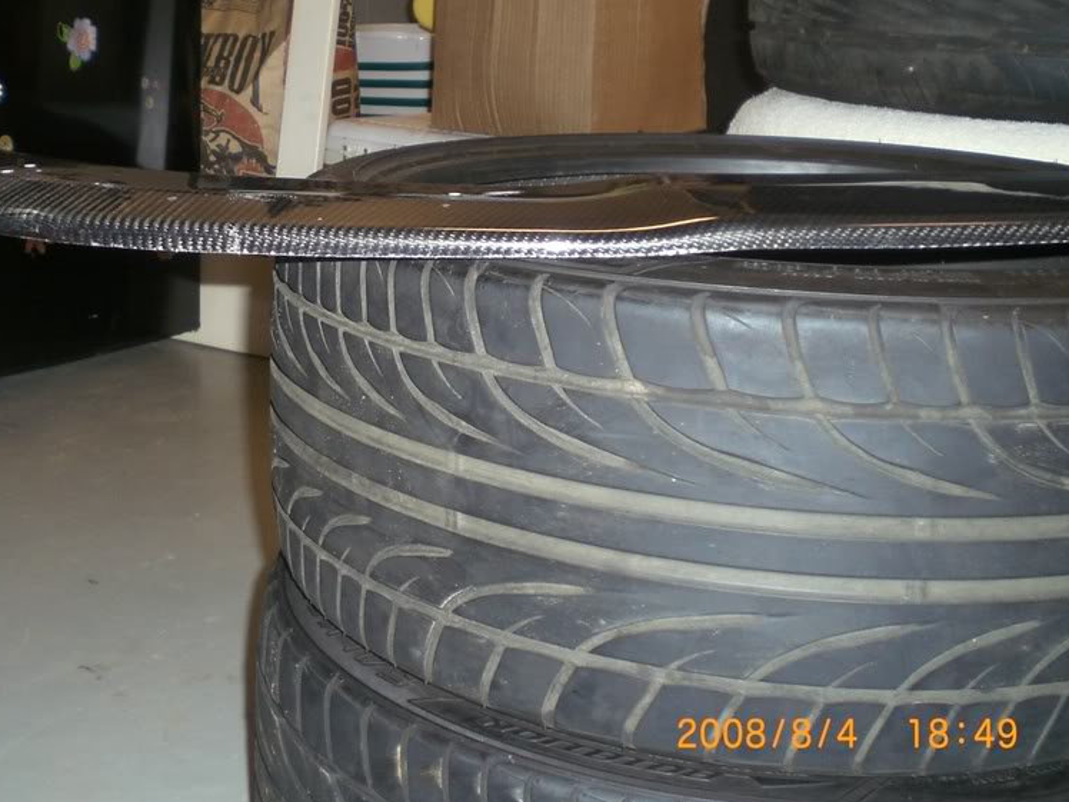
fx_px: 1606
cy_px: 296
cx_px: 374
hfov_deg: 36.5
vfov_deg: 27.9
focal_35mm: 52
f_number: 3.1
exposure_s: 1/60
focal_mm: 6.3
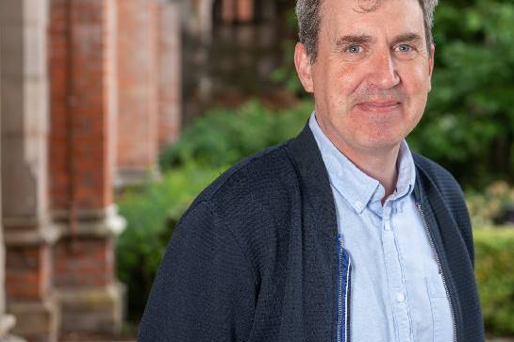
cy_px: 129
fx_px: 1299
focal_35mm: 91
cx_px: 369
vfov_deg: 15.0
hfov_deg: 22.2
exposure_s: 1/125
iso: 250
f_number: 3.5
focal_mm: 62
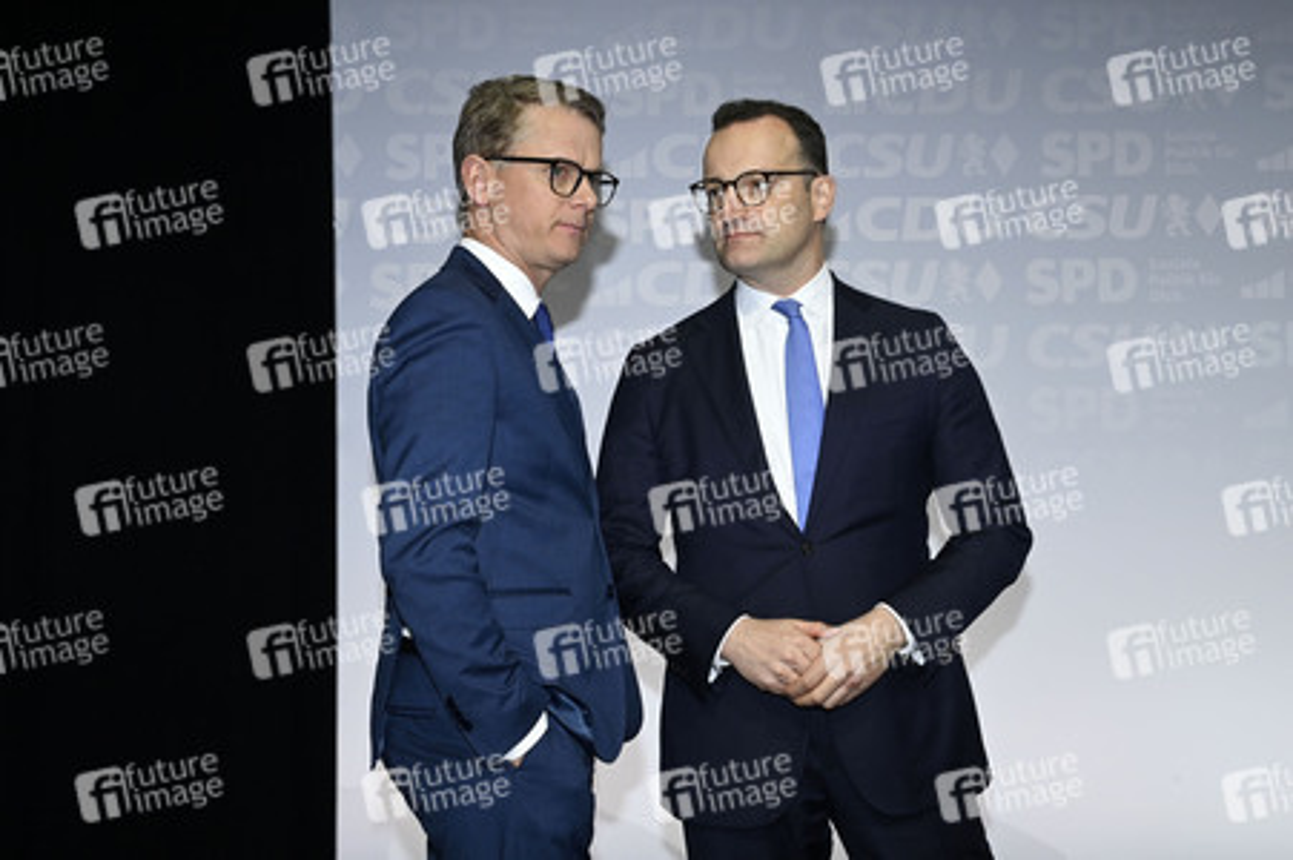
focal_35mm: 50
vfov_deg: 27.0
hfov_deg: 39.6
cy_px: 430
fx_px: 1794
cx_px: 646
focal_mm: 50
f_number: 7.1
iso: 2000
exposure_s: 1/250
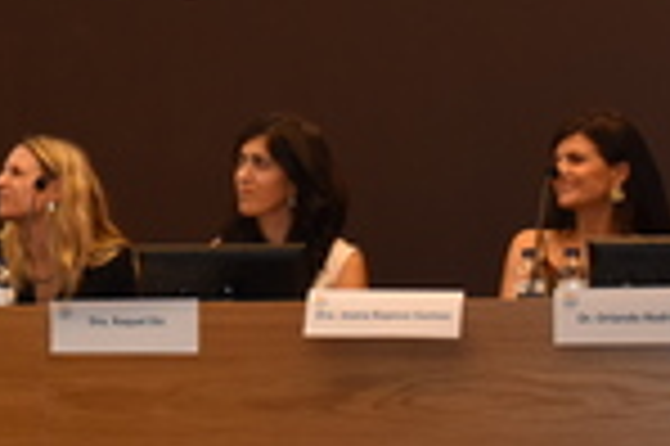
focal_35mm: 201
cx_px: -81
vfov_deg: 6.8
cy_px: 137
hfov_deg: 10.1
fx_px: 3737
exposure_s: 1/100
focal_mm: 40
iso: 800
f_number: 5
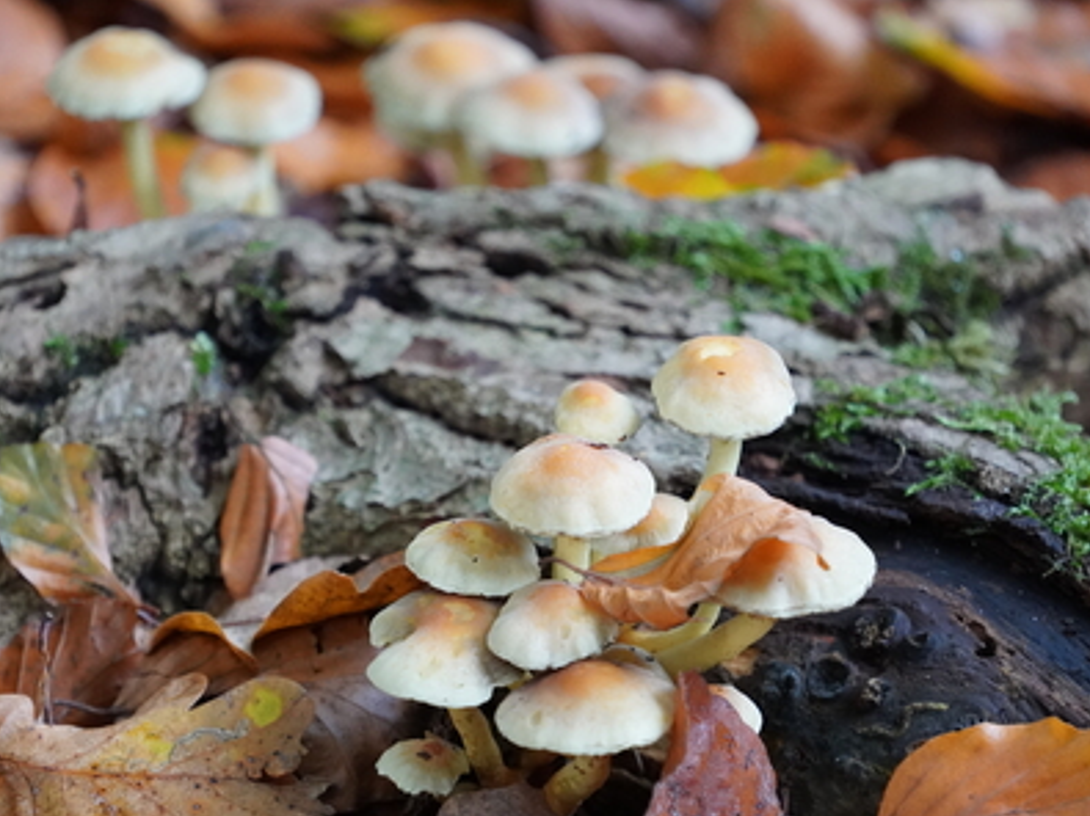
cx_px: 546
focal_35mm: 178
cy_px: 412
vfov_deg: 8.3
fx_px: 5603
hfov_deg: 11.1
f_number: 5.6
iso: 4000
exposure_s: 1/200
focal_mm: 106
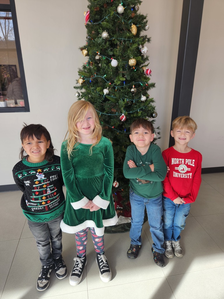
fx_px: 198
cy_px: 150
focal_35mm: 23
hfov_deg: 58.9
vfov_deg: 73.9
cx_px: 112
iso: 25
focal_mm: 5.4
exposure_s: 1/180
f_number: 1.8
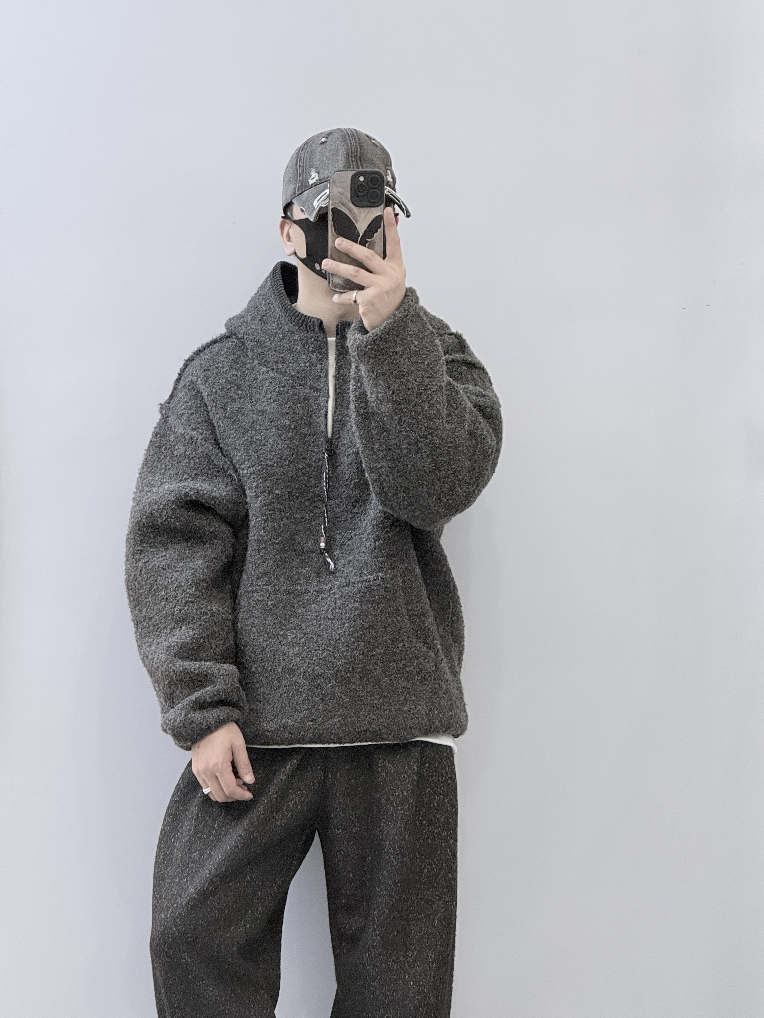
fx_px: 3531
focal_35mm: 120
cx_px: 382
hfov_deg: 12.3
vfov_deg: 16.4
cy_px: 509
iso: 250
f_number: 2.8
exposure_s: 1/100
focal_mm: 15.66
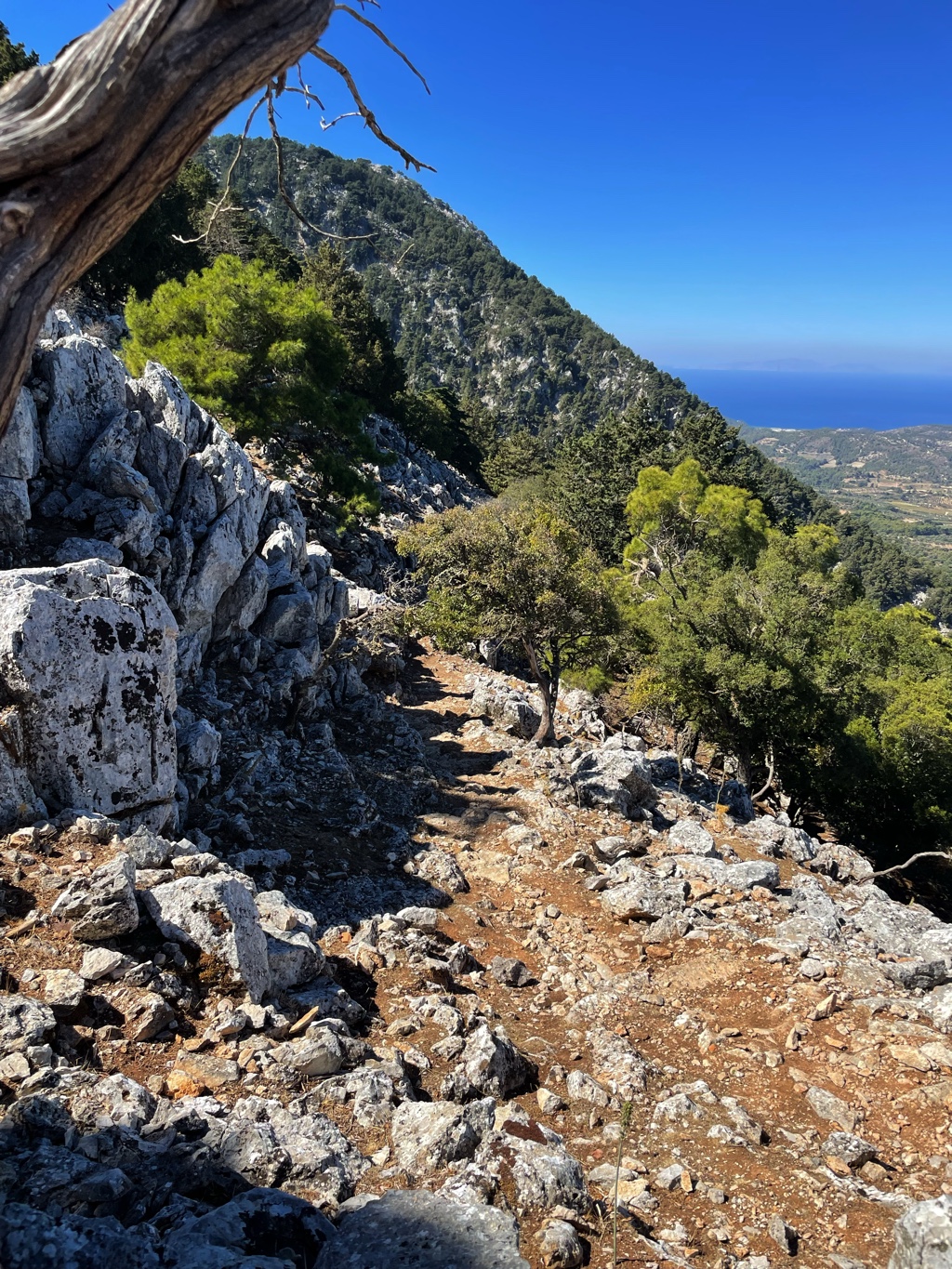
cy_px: 634
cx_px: 476
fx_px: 953
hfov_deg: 53.1
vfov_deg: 67.3
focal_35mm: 26
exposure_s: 1/2959
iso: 32
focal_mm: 4.2
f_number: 1.6
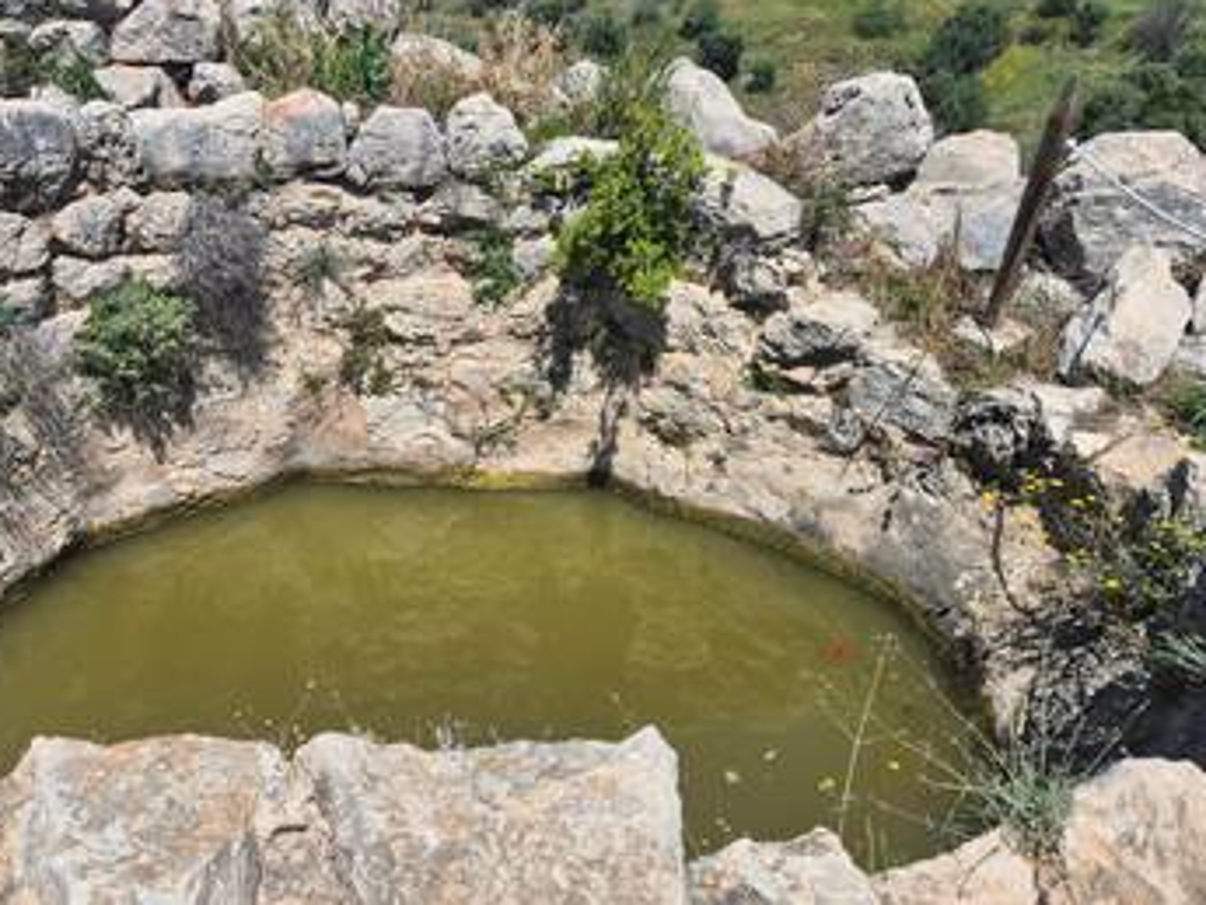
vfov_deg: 44.2
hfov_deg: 56.3
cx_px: 479
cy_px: 479
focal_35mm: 32
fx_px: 1115
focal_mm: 5.4
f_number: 1.8
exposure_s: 1/2920
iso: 25
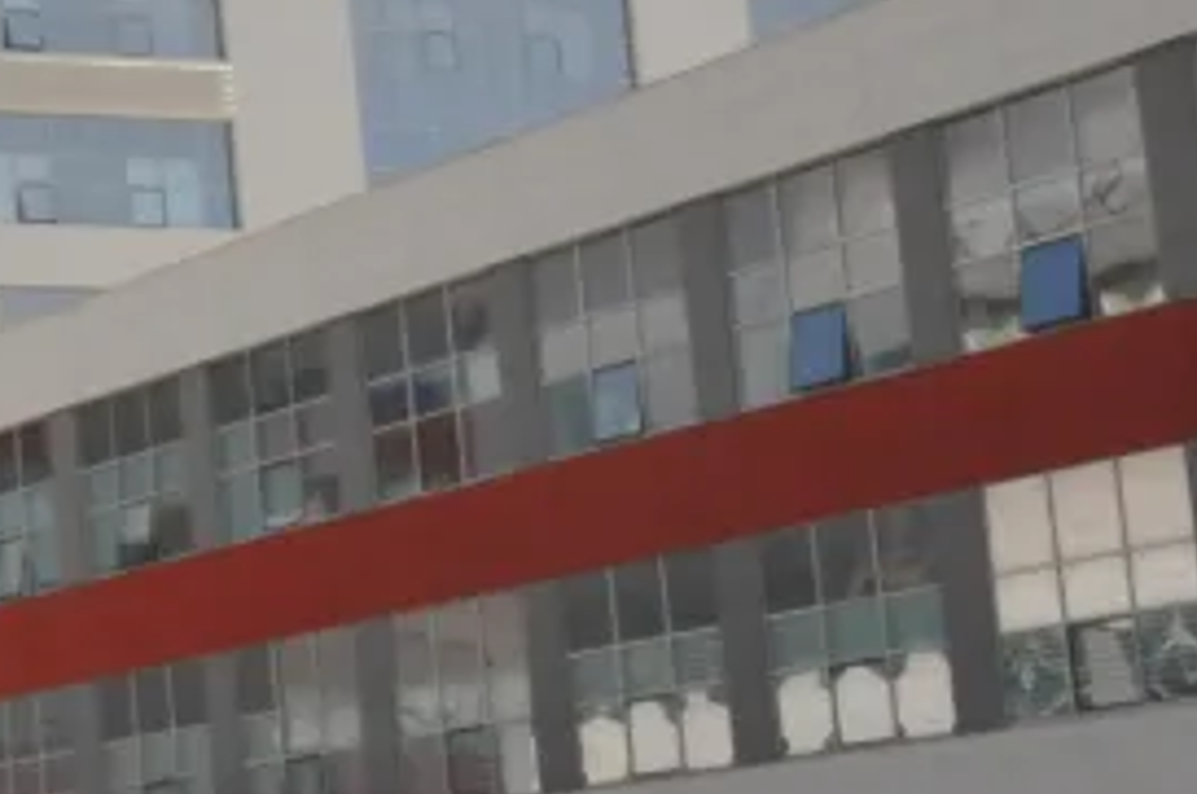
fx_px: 4348
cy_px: 246
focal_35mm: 131
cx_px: -1022
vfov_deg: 10.4
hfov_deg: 13.8
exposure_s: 1/320
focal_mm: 22
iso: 800
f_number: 25
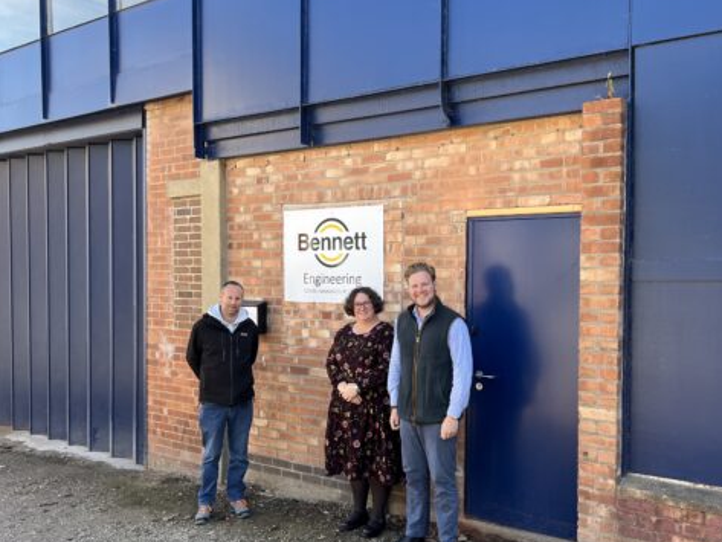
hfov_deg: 55.3
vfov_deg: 42.9
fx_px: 688
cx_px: 382
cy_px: 295
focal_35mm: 33
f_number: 1.5
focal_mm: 5.7
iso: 50
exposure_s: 1/431
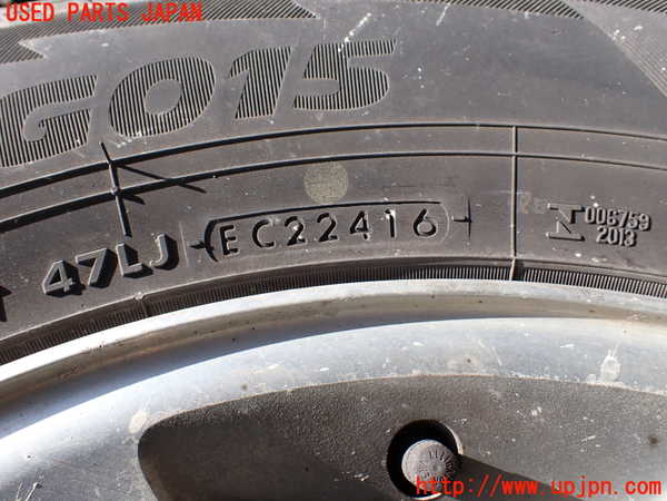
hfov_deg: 60.0
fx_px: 578
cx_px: 334
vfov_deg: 46.8
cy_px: 250
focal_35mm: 30
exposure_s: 1/320
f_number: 3.2
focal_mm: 5.4
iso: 100
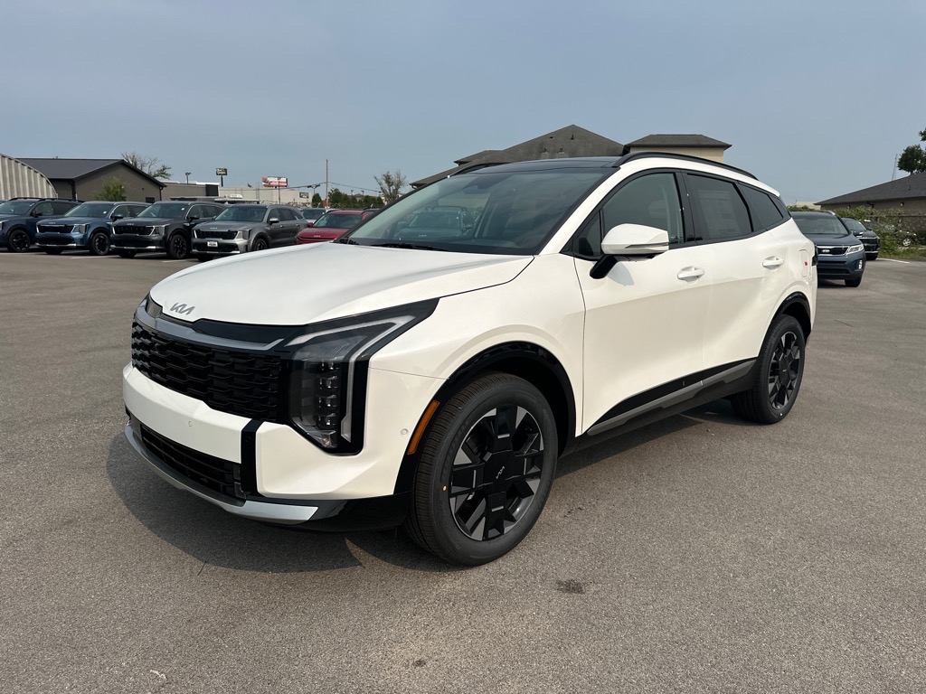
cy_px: 347
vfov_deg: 56.8
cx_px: 463
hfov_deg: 71.6
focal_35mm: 24
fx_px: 642
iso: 80
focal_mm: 6.86
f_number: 1.78
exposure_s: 1/8197
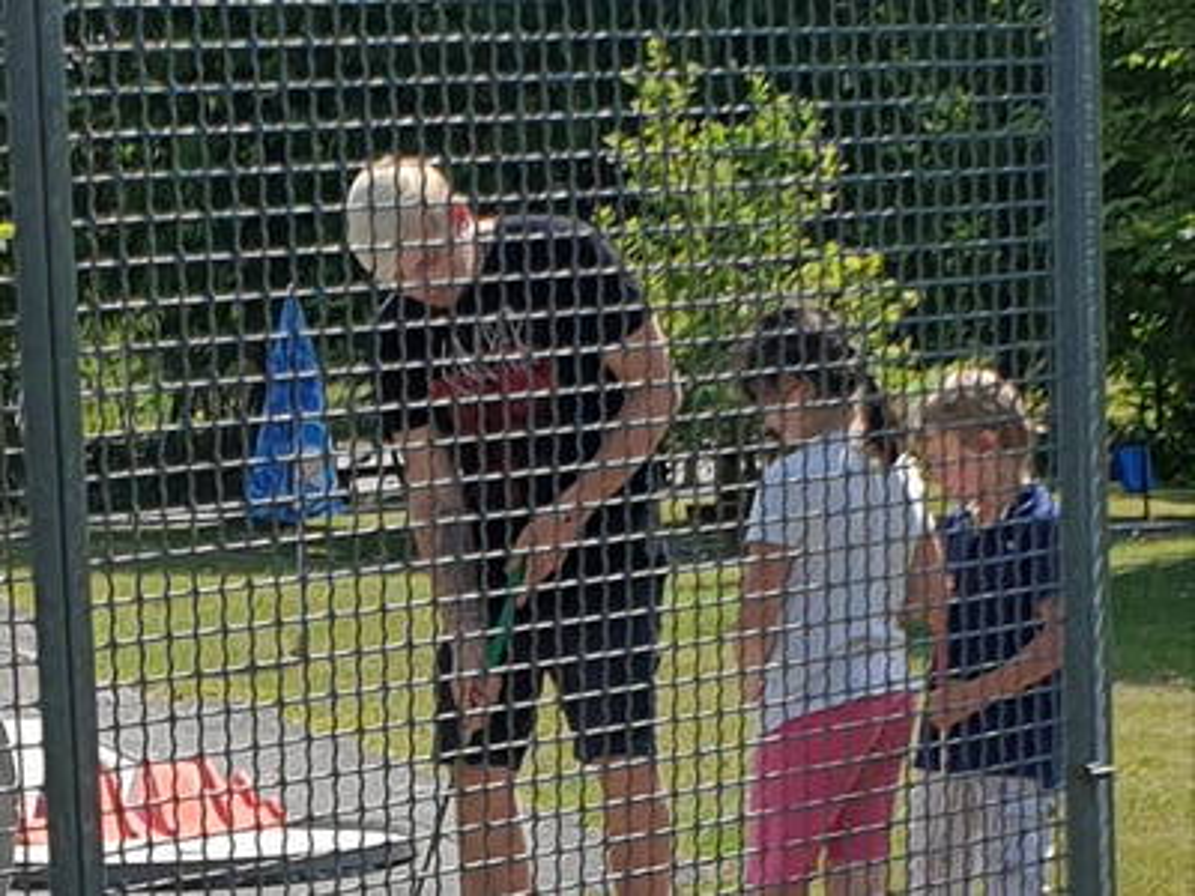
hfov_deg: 67.3
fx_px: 898
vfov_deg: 53.1
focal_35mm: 26
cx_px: 598
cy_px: 448
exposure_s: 1/1724
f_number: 2.4
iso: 50
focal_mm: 4.3
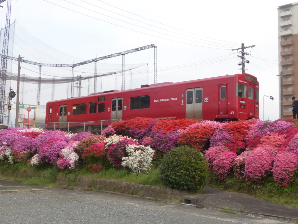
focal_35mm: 42
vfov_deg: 34.3
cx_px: 149
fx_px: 362
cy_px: 112
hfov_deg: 44.8
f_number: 6.3
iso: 400
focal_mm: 7.6
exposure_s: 1/125
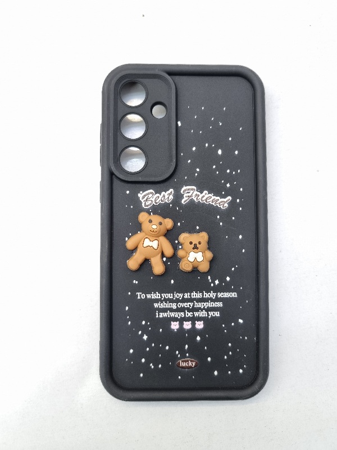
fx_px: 337
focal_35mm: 26
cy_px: 225
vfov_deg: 67.3
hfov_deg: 53.1
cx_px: 168
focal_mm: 5.4
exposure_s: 1/100
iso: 80
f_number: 1.8
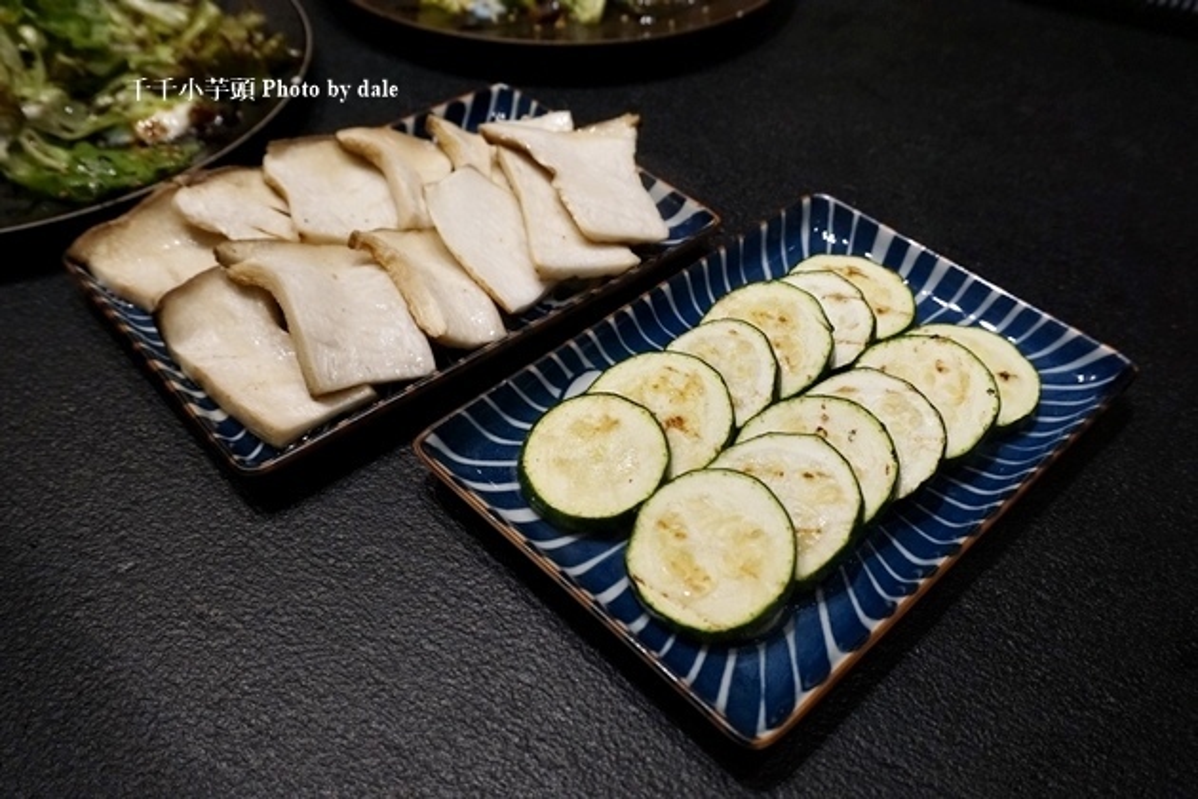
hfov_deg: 59.5
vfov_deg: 41.7
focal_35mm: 32
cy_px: 400
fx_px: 1048
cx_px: 599
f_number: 5.6
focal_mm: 21
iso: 1250
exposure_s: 1/60
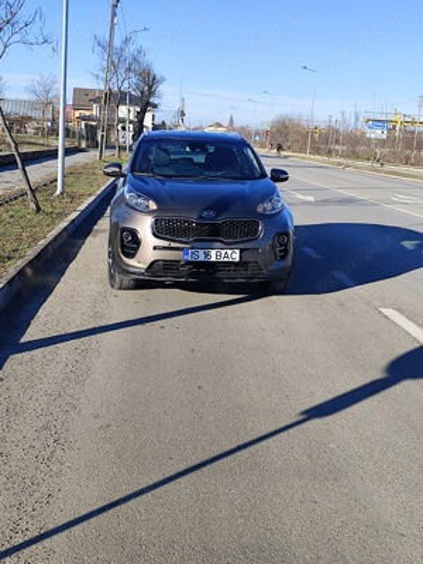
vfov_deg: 44.8
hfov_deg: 34.3
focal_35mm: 42
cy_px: 282
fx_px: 684
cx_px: 212
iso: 50
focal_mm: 6.14
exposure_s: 1/689
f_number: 1.65
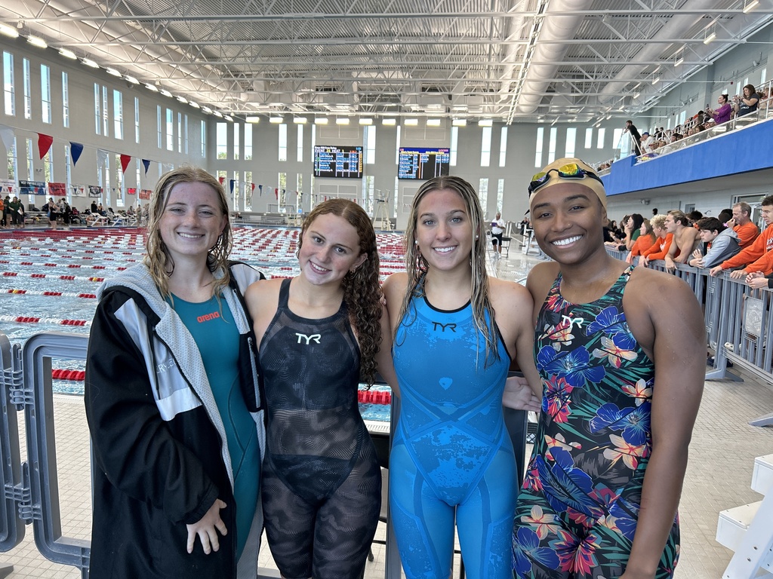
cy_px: 290
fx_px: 581
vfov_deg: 53.1
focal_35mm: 26
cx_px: 386
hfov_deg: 67.3
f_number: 1.5
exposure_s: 1/158
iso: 64
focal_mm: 5.7
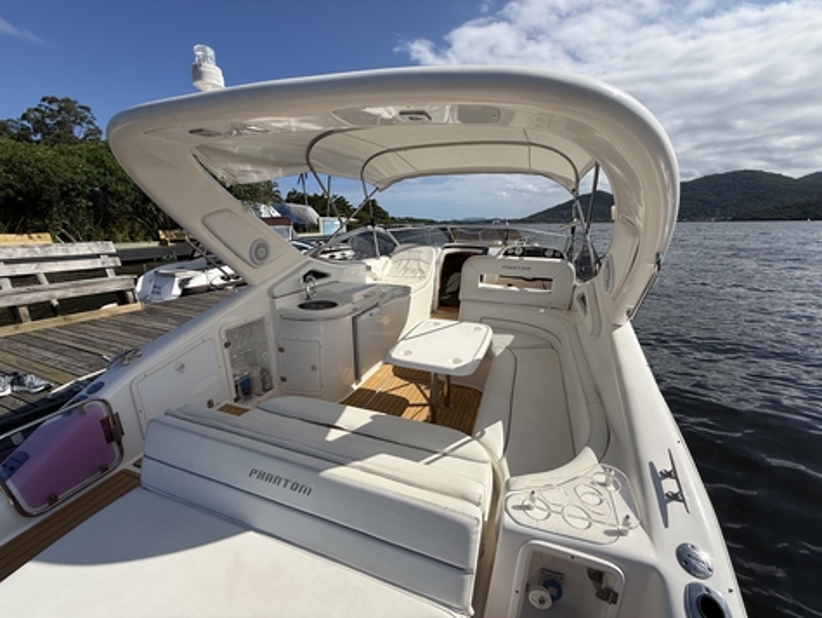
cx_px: 411
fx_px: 333
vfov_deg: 85.7
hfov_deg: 102.0
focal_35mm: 14
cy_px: 309
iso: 50
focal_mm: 2.22
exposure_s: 1/4425
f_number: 2.2
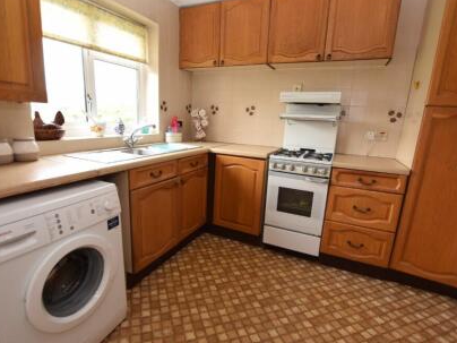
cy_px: 169
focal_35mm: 17
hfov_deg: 91.0
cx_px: 222
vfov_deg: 74.7
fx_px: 224
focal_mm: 10
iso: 400
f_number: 4.5
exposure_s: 1/80
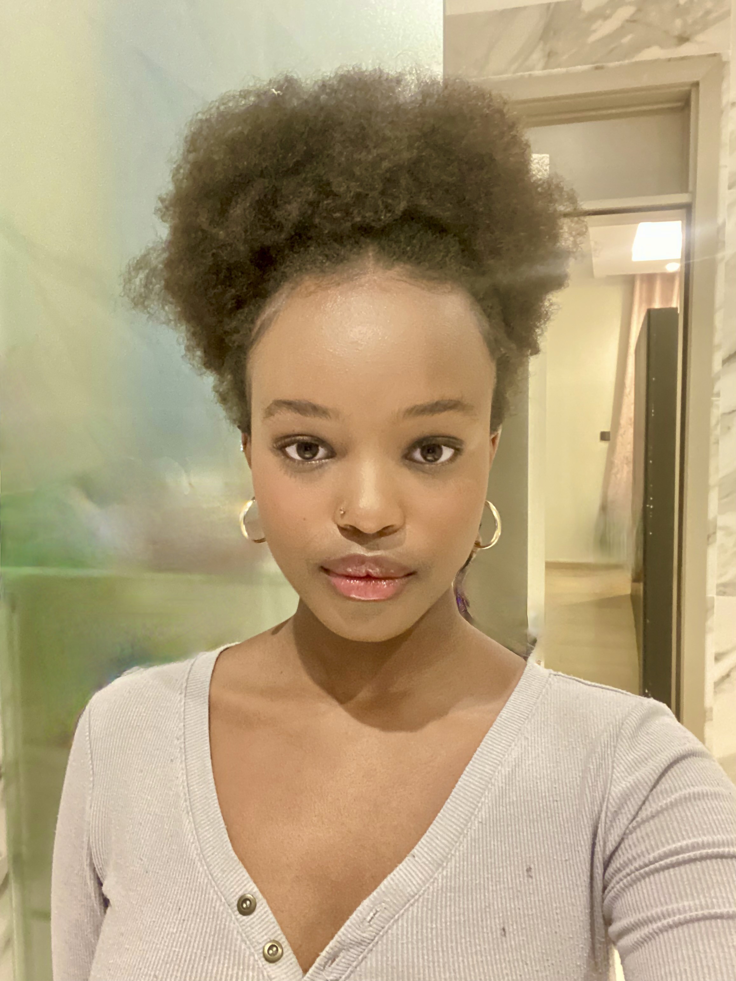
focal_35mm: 30
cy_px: 490
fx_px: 850
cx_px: 368
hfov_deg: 46.8
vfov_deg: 60.0
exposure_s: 1/17
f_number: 2.2
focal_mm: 2.71
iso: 640
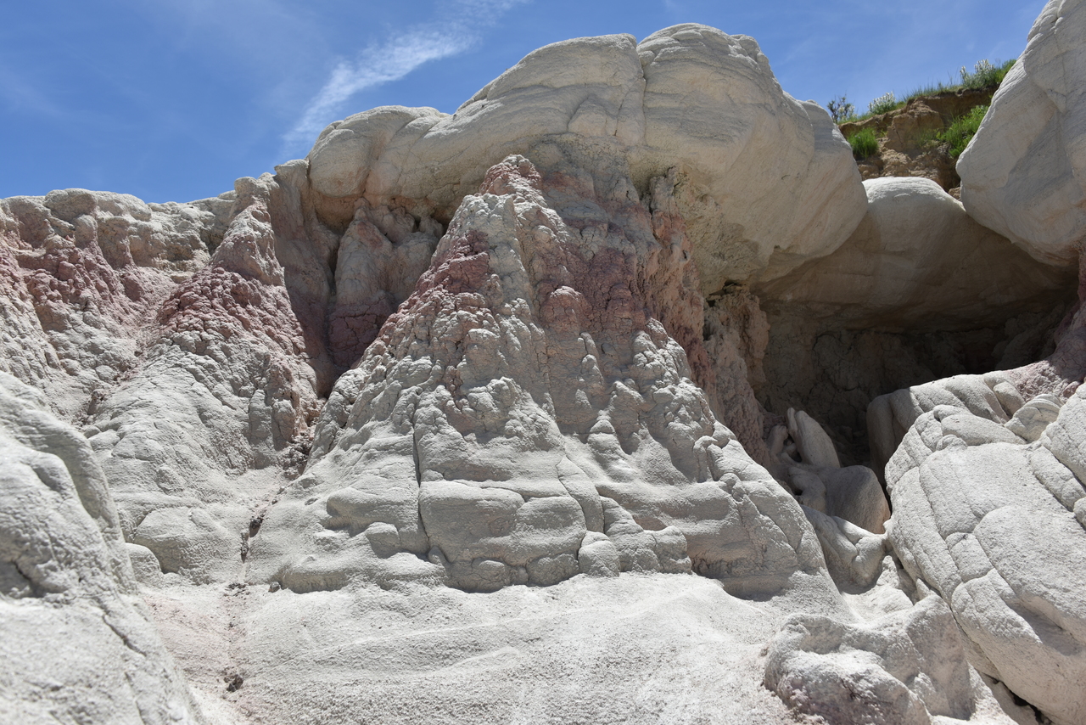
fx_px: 845
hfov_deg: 65.5
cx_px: 543
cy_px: 362
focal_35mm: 28
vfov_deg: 46.4
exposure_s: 1/320
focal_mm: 28
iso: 100
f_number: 9
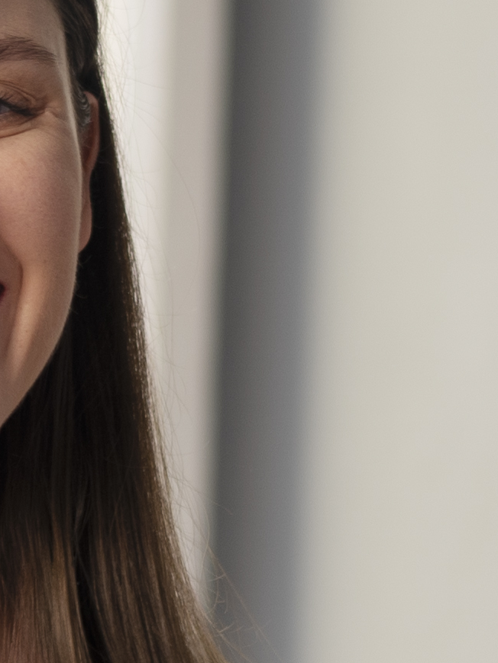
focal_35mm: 365
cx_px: -445
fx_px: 7000
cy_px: 548
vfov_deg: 5.4
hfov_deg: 4.0
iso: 100
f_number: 2.5
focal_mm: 55
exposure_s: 1/100
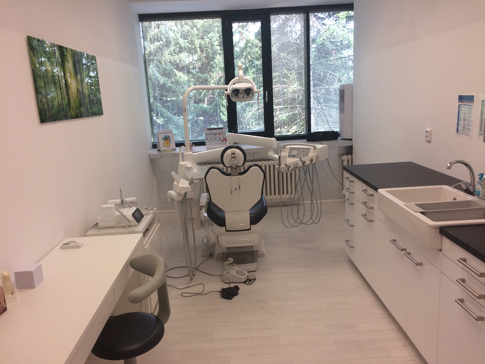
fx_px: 406
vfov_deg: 48.2
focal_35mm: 29
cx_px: 242
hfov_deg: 61.7
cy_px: 182
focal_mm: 4.15
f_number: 2.2
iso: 32
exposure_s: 1/100
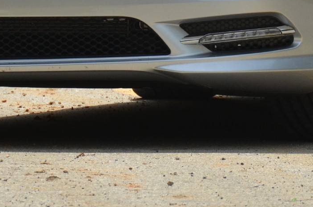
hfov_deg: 3.2
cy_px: -121
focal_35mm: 639
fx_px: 5543
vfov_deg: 2.1
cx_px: 218
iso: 400
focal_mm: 120
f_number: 7.1
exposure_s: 1/2000
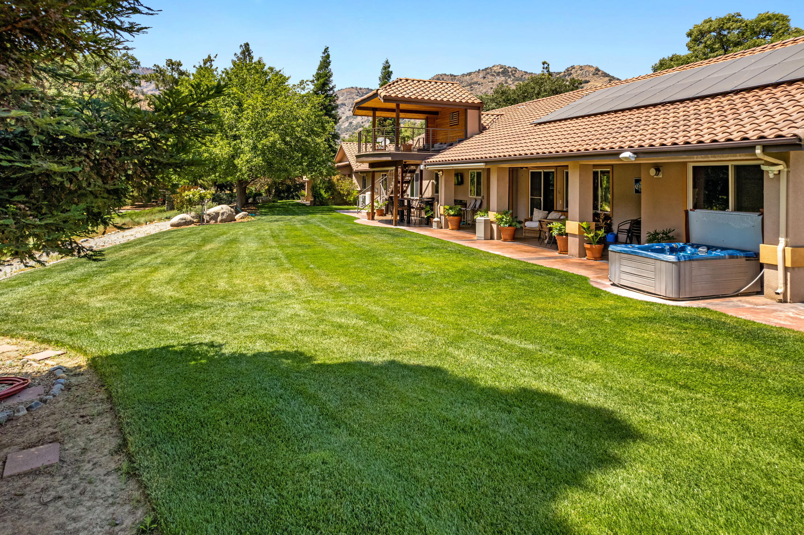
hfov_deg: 78.6
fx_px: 491
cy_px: 268
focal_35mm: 22
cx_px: 402
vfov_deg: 57.2
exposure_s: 1/80
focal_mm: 8.38
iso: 100
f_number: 2.8
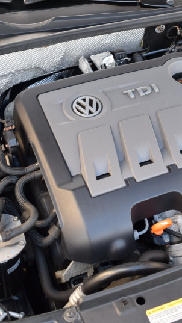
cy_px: 134
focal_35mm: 50
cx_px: 98
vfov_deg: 41.2
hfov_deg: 23.9
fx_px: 429
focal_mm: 18
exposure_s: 1/100
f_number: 5
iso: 400
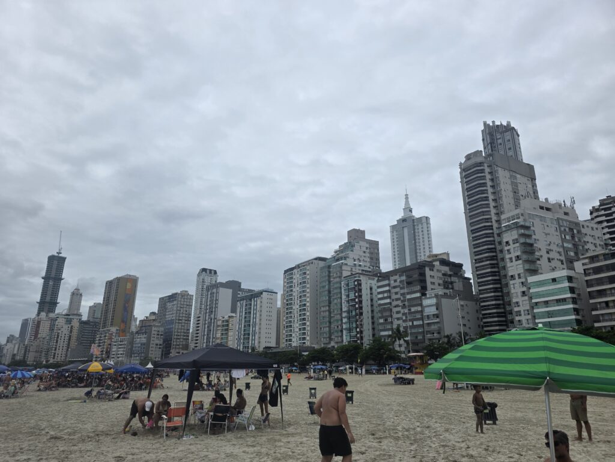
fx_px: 409
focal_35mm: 23
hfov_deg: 73.9
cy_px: 231
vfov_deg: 58.9
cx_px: 308
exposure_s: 1/7944
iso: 40
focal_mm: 6.3
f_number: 1.7
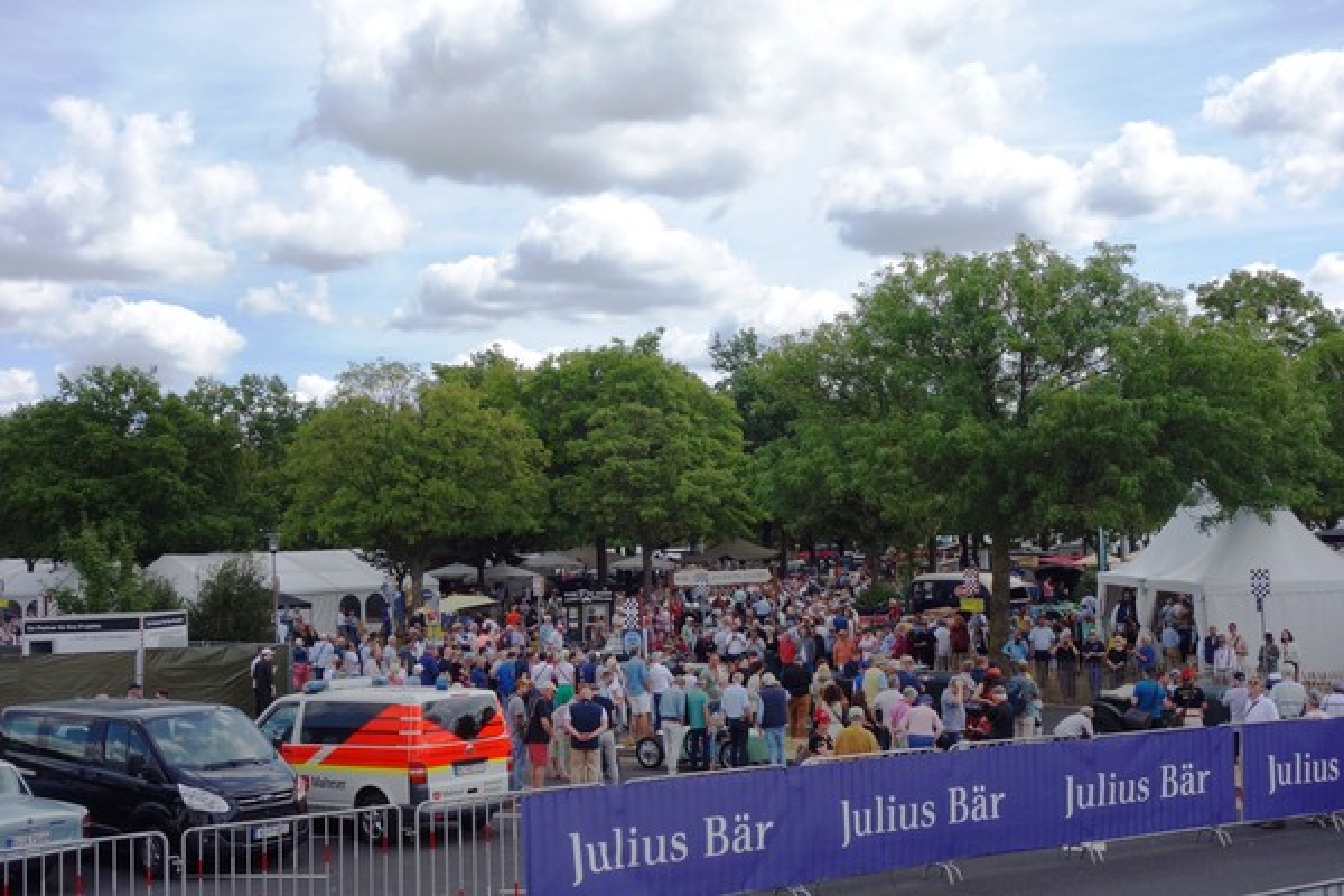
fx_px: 1717
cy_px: 448
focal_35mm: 46
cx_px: 672
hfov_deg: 42.7
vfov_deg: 29.2
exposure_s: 1/400
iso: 125
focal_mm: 16.99
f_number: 5.6
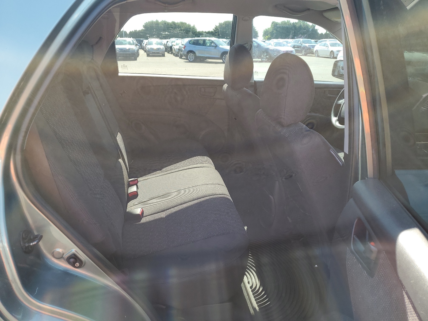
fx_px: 321
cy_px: 160
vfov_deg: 53.1
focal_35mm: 26
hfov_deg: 67.3
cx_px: 214
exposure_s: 1/278
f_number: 1.5
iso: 50
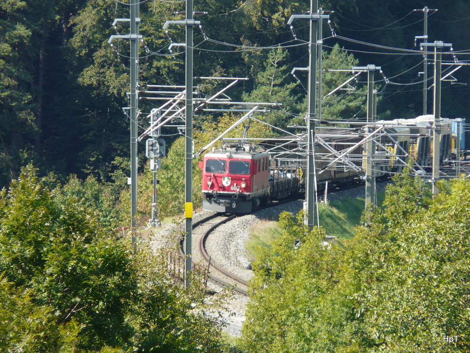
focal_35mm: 494
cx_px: 235
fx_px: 6707
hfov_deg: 4.0
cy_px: 176
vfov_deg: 3.0
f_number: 4.2
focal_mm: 81.1
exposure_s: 1/250
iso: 100
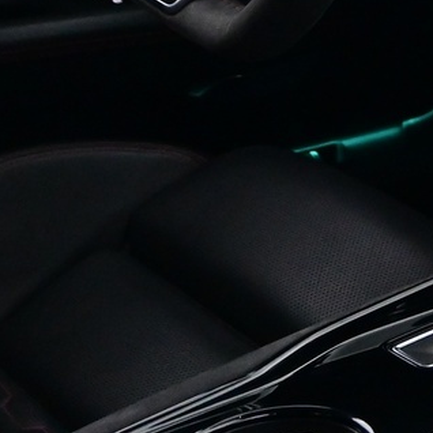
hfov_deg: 11.2
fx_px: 2024
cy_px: -3
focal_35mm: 143
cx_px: 814
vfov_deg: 12.1
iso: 3200
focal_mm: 22
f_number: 4
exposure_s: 1/40
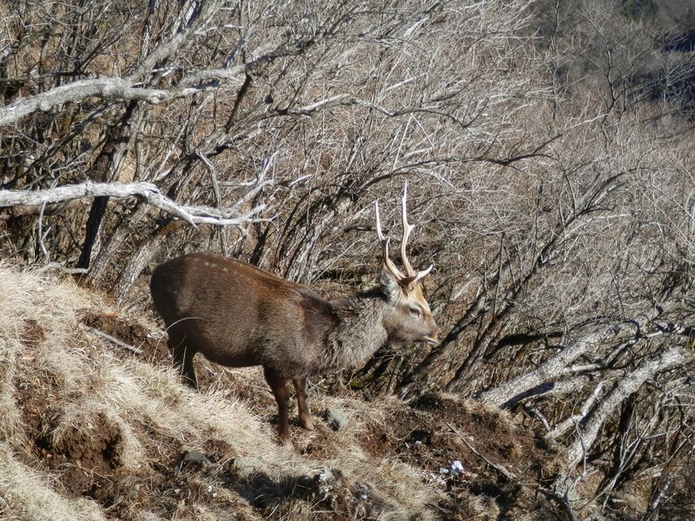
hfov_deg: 32.2
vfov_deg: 24.4
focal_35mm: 60
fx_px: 1205
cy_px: 260
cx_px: 348
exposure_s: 1/400
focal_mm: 10.8
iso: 80
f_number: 4.2
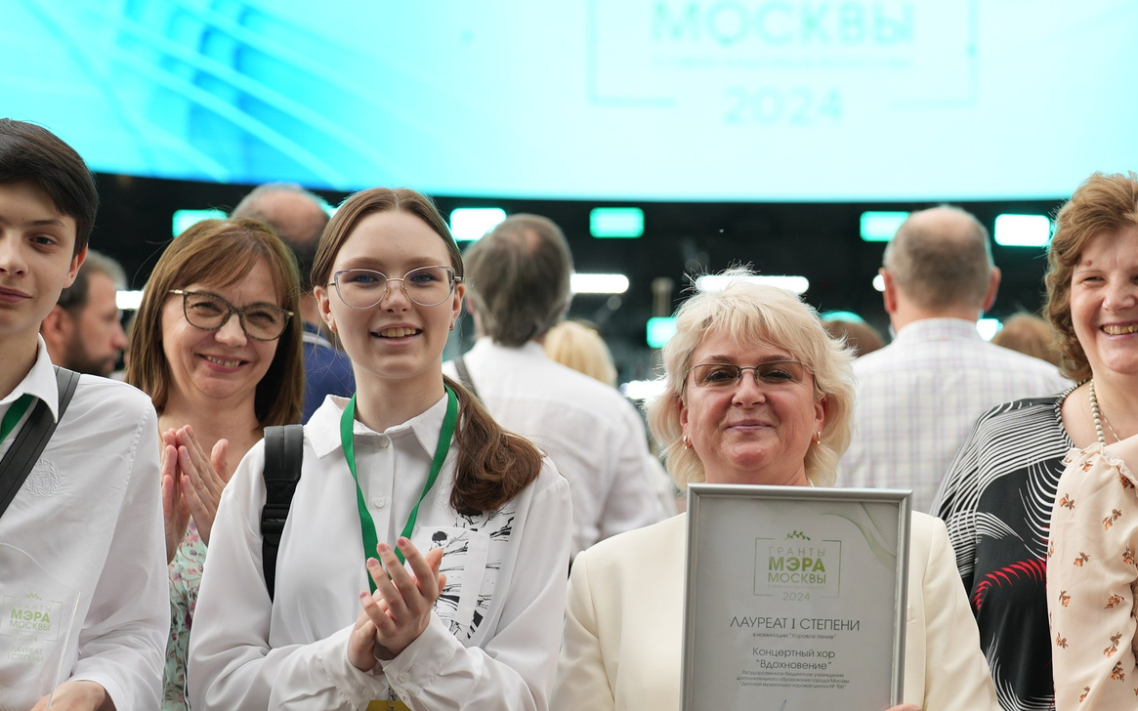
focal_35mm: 112
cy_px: 555
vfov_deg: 11.7
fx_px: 3473
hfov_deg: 18.4
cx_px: 897
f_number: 2.5
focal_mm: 50
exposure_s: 1/320
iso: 160
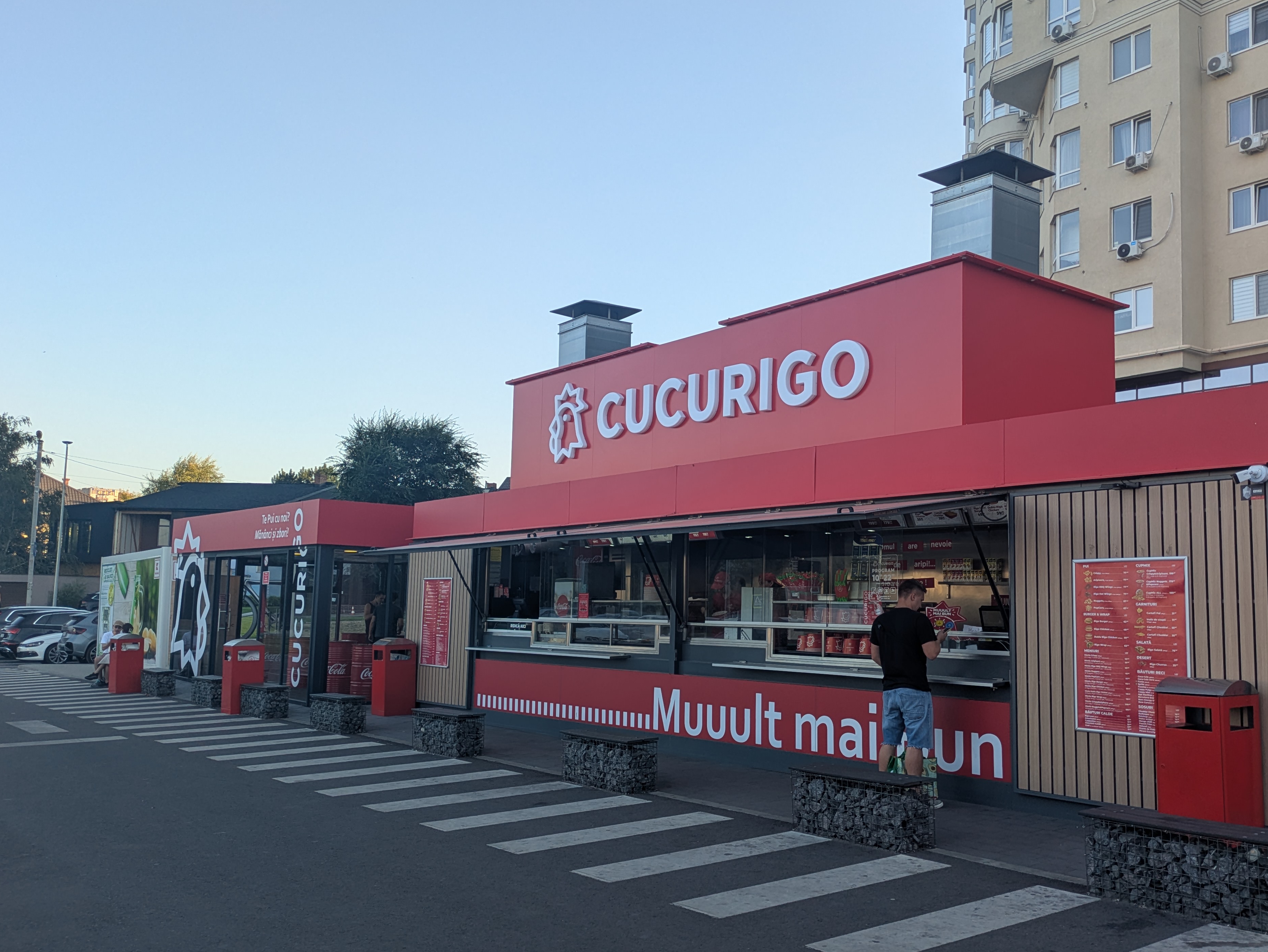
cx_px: 735
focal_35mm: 31
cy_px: 514
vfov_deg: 45.4
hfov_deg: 58.0
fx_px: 1136
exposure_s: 1/555
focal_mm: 5.43
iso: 50
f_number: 1.89
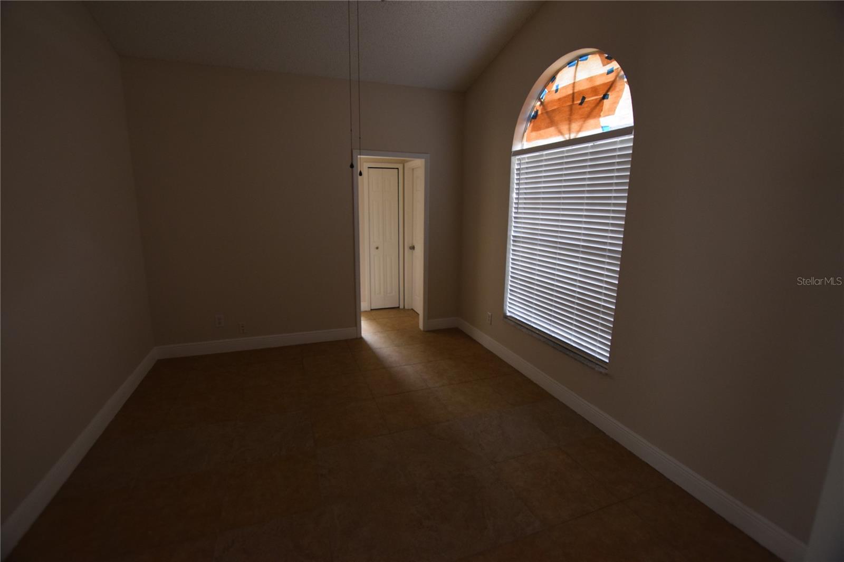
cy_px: 281
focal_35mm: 15
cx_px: 422
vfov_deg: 77.3
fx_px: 352
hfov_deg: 100.4
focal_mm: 10
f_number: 5
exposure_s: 1/100
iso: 800
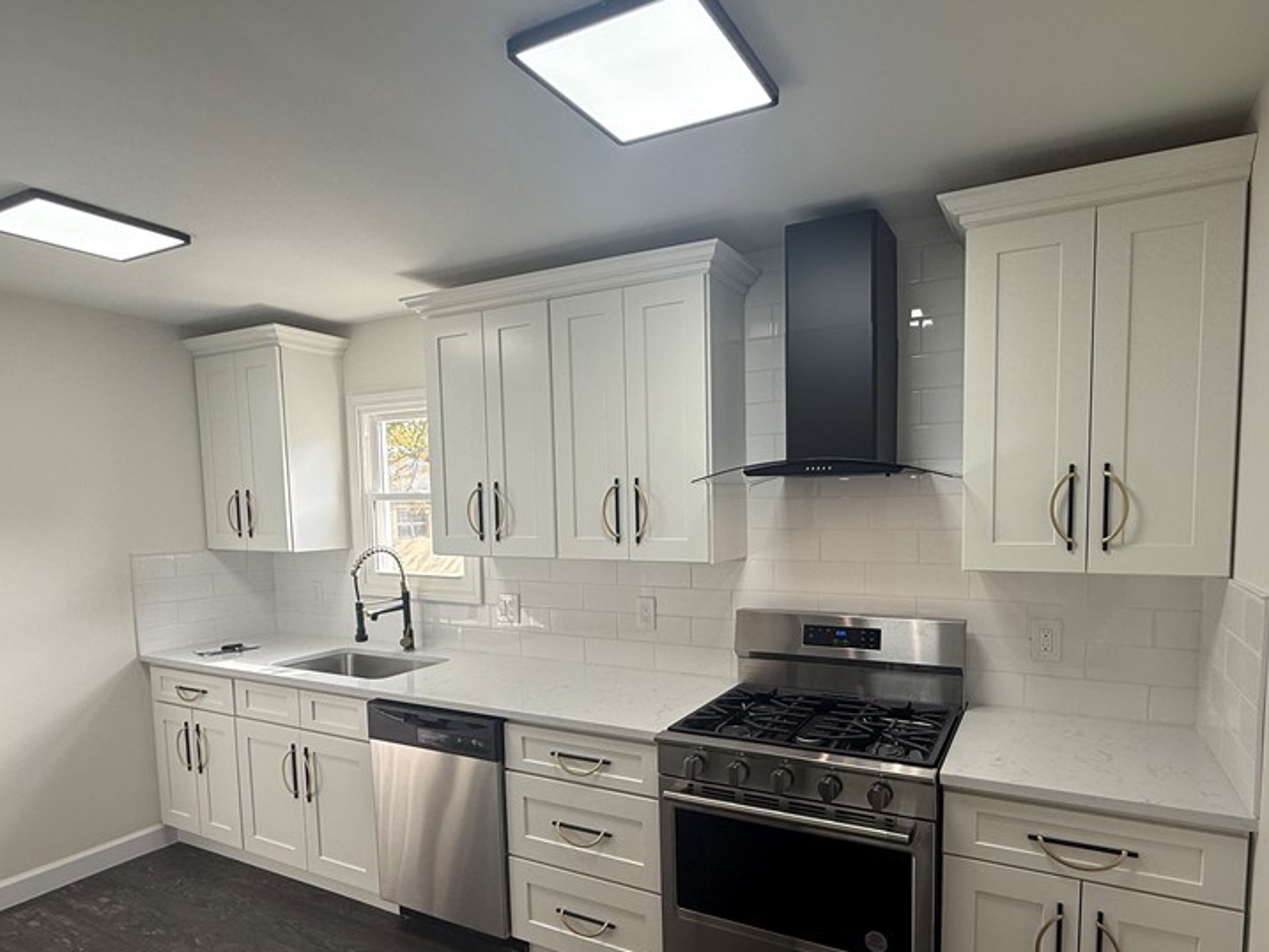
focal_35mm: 20
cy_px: 563
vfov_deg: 65.5
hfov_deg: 81.4
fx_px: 733
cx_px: 710
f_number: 2.2
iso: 64
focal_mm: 2.22
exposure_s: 1/120
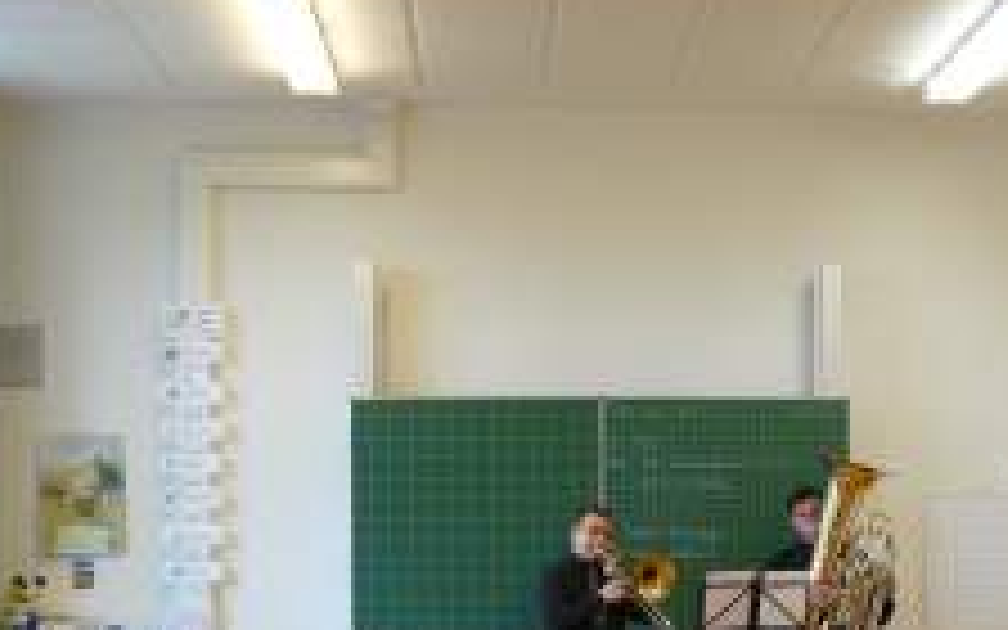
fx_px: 1868
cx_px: 670
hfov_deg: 30.0
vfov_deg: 18.7
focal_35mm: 68
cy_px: 616
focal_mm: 6
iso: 160
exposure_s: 1/30
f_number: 2.8
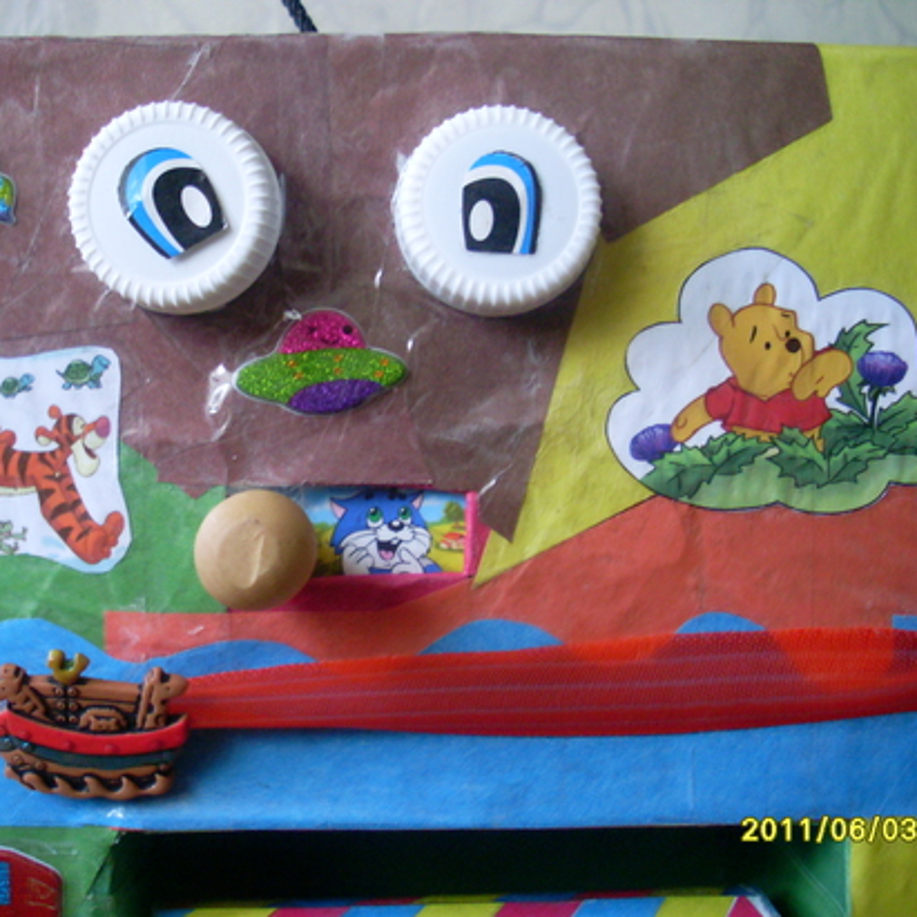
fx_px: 1349
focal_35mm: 45
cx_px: 373
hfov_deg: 37.4
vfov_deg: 37.6
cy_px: 458
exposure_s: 1/10
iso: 200
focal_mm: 6.3
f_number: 3
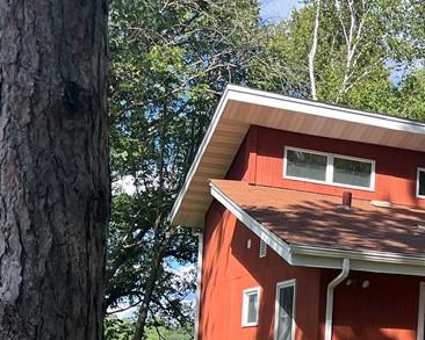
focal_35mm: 71
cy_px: 304
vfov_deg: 21.1
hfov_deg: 25.3
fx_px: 893
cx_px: 435
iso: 50
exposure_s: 1/1038
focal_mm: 5.7
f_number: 1.5
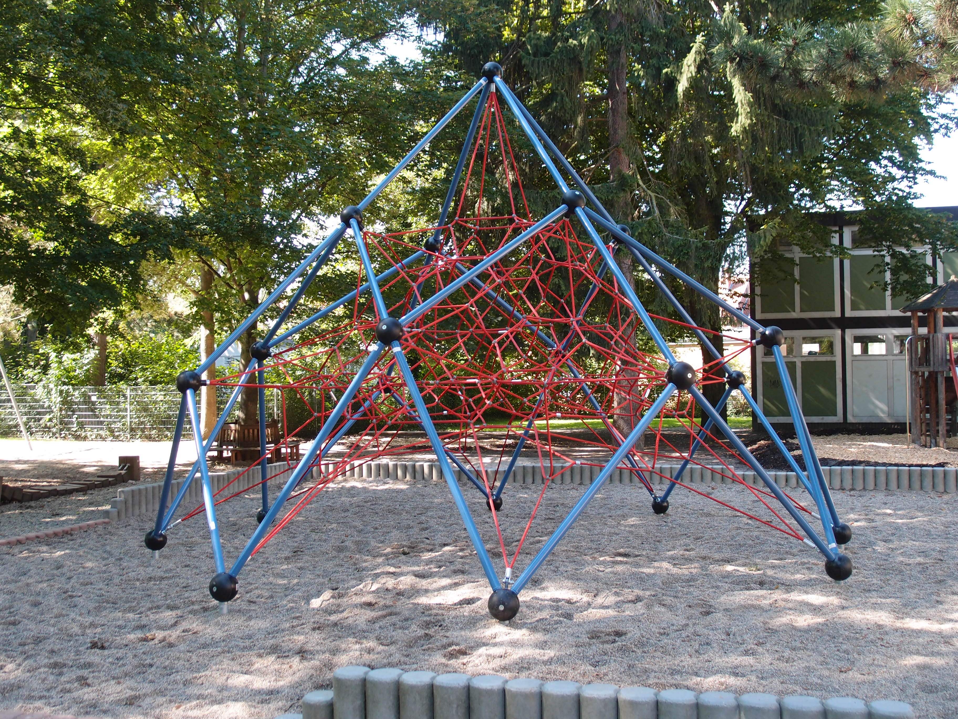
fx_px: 1052
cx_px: 479
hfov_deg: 49.0
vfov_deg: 37.7
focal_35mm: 38
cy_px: 360
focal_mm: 8.16
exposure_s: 1/160
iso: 100
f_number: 2.5
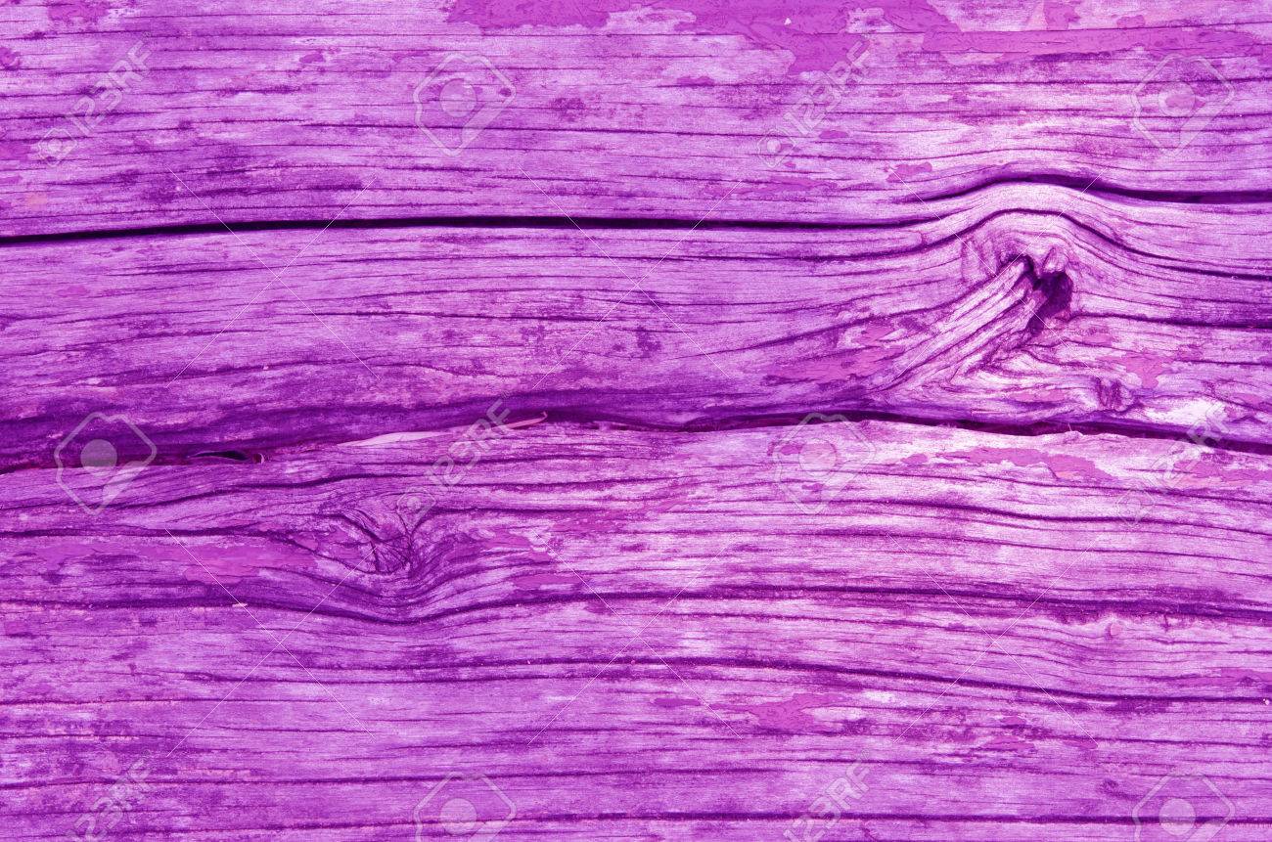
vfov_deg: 15.1
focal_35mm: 90
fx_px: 3173
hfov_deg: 22.7
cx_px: 636
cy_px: 421
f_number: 8
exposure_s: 1/125
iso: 400
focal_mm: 60
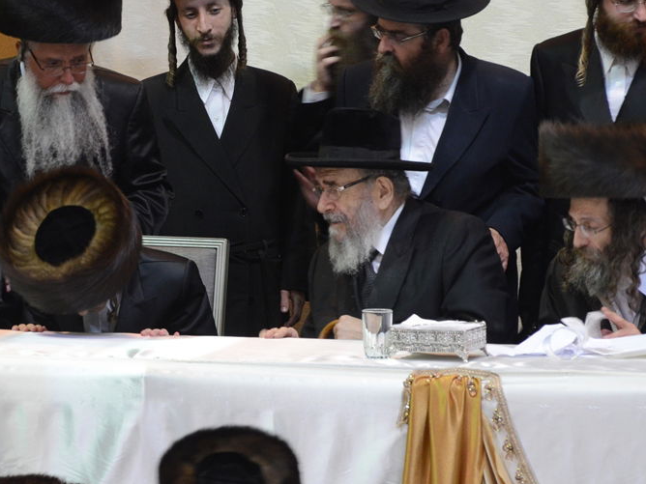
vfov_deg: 3.4
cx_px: 229
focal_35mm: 441
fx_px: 8230
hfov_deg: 4.5
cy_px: 218
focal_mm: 200
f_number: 5.3
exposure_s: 1/30
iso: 1600
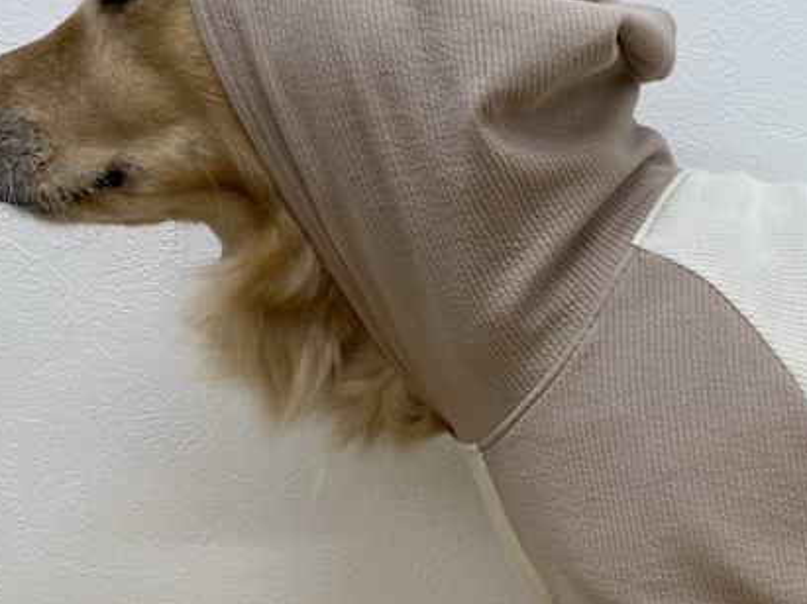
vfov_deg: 18.8
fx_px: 1771
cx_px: 913
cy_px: 629
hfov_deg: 23.8
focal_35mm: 76
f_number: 1.8
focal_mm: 4.25
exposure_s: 1/122
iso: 50
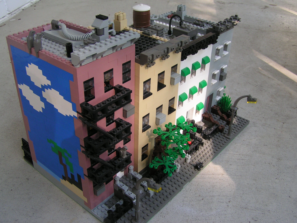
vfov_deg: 37.7
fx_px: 326
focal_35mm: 38
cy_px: 112
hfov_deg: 49.0
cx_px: 148
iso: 50
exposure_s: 1/80
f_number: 4
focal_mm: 5.8
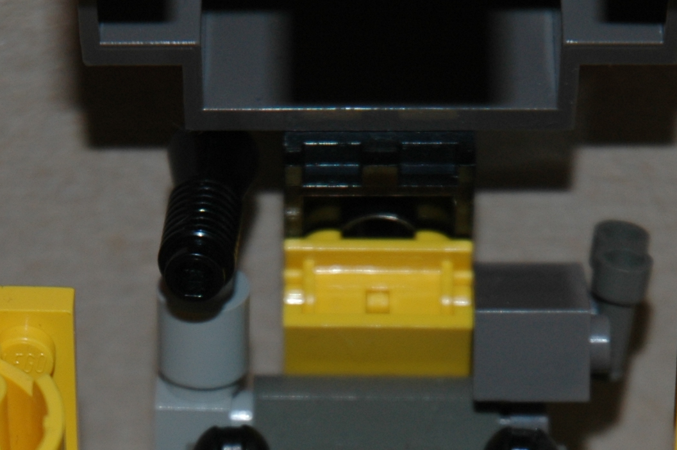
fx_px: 5618
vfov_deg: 4.6
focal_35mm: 299
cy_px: 613
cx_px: 342
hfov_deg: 6.9
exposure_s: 1/60
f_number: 4.5
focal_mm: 70
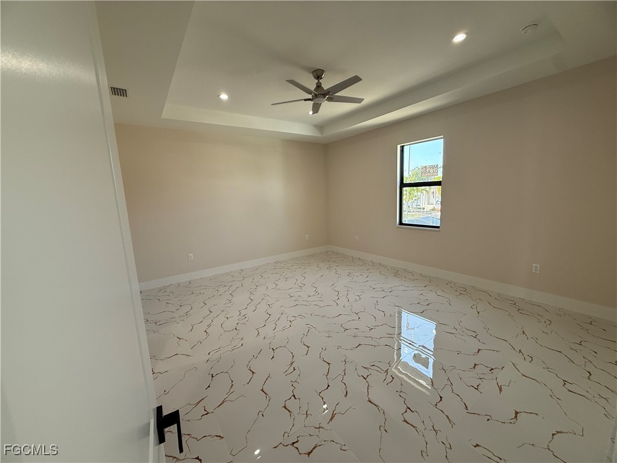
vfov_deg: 85.7
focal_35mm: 14
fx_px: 250
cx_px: 308
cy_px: 232
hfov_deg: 102.1
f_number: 2.2
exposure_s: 1/120
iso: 100
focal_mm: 2.22
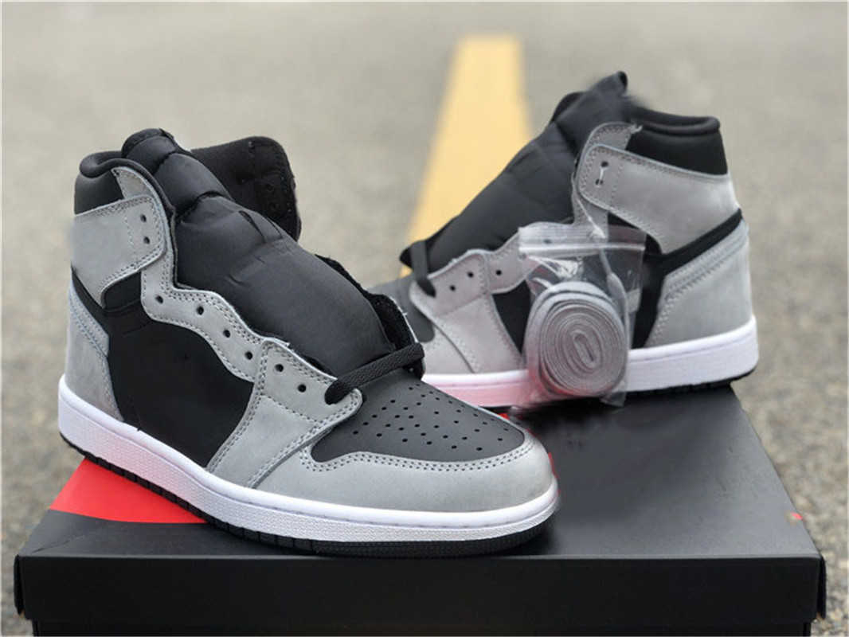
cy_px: 318
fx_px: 1276
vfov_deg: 28.0
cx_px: 424
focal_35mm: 52
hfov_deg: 36.8
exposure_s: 1/310
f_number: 2.4
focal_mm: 6
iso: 16
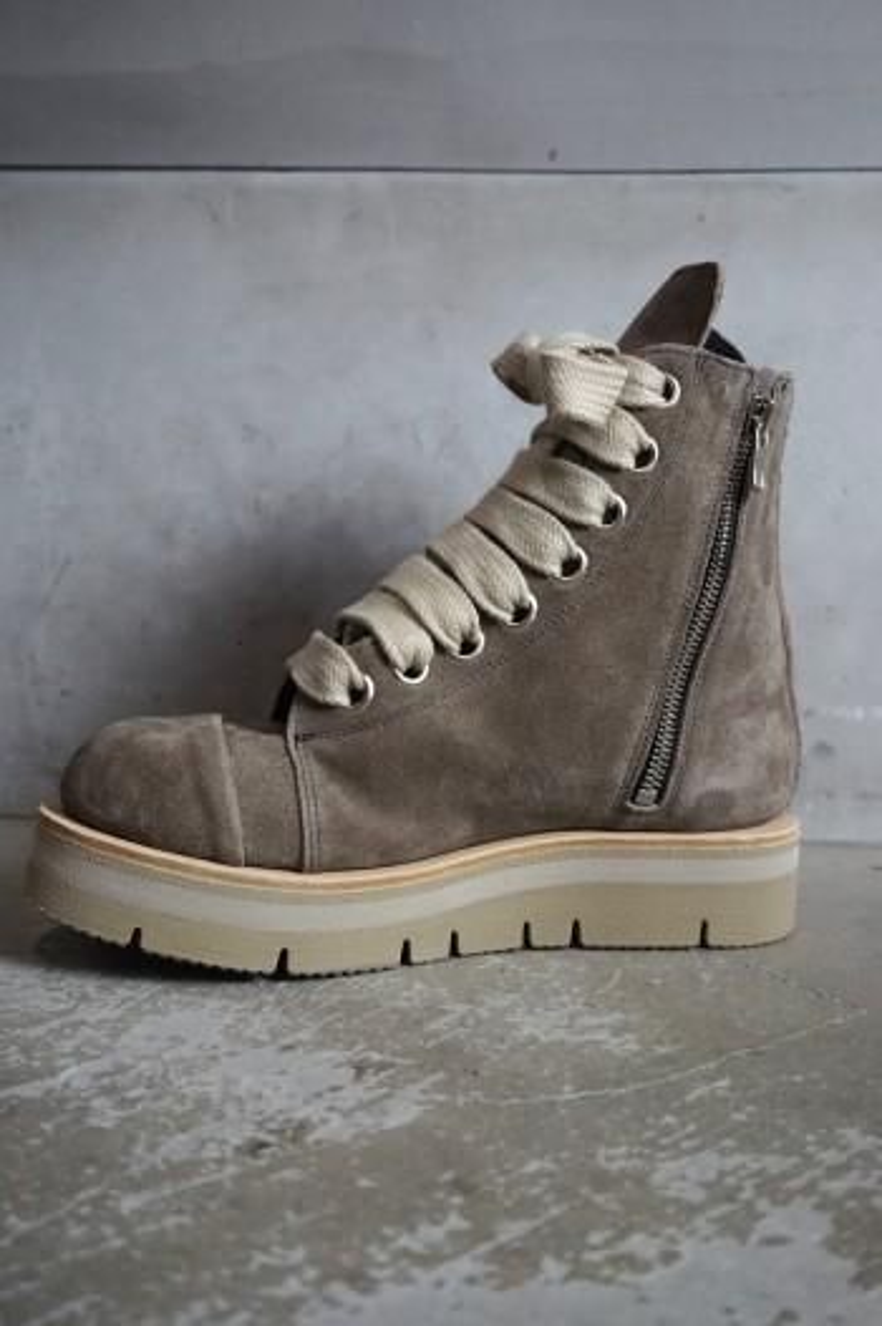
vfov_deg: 55.1
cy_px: 663
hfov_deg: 38.3
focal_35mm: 34
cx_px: 441
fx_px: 1269
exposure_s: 1/160
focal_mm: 23
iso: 2000
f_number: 4
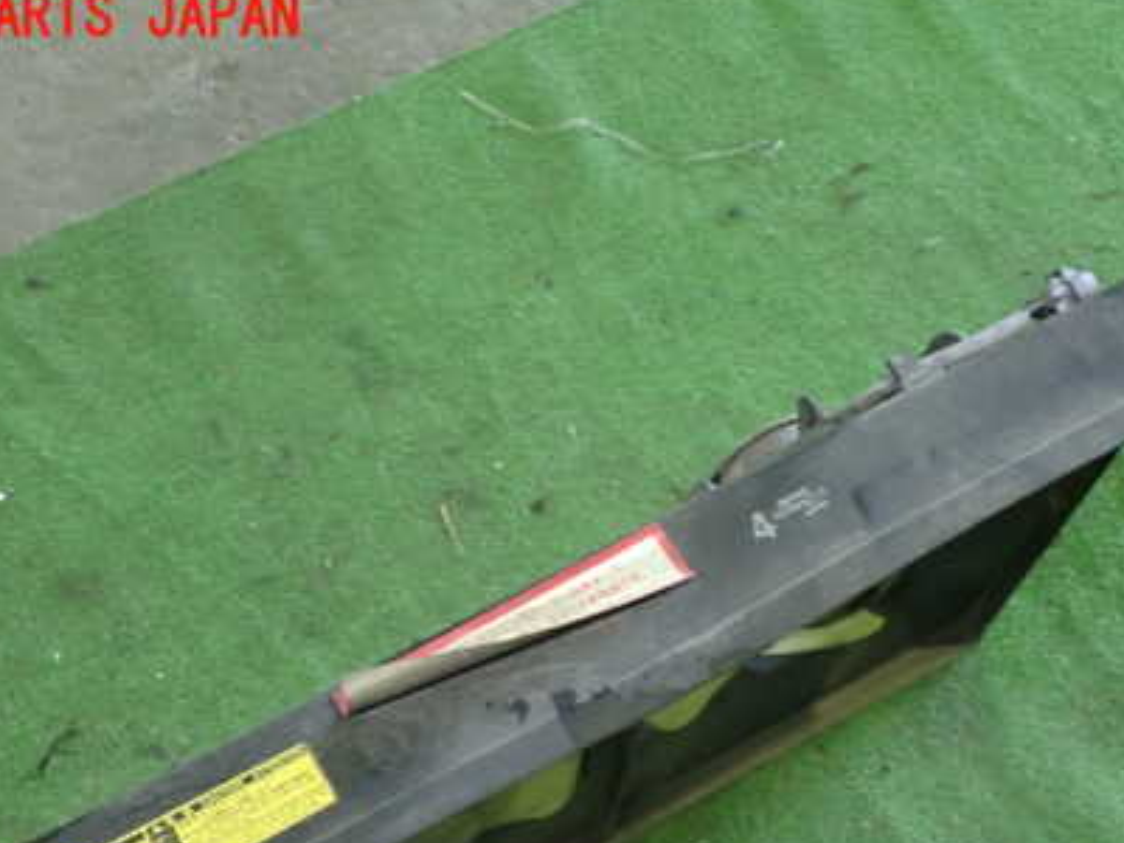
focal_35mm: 45
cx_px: 632
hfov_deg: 42.0
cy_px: 615
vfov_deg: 31.7
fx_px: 1461
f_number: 2.3
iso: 800
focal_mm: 5.4
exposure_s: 1/30
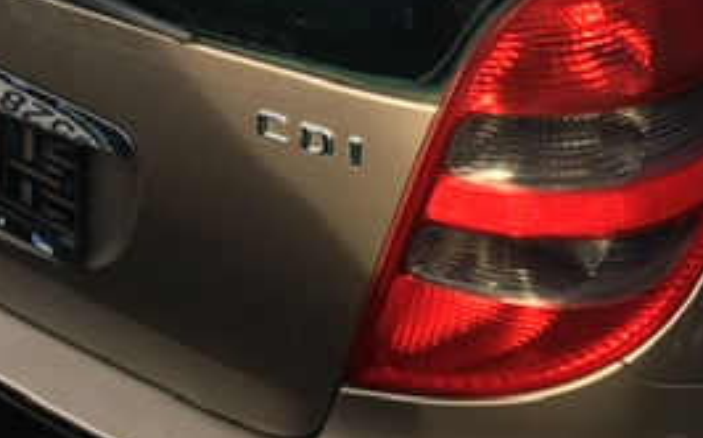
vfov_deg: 16.7
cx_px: 116
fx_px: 1417
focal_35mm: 74
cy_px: -119
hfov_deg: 27.2
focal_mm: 4.15
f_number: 2.2
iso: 25
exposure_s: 1/183
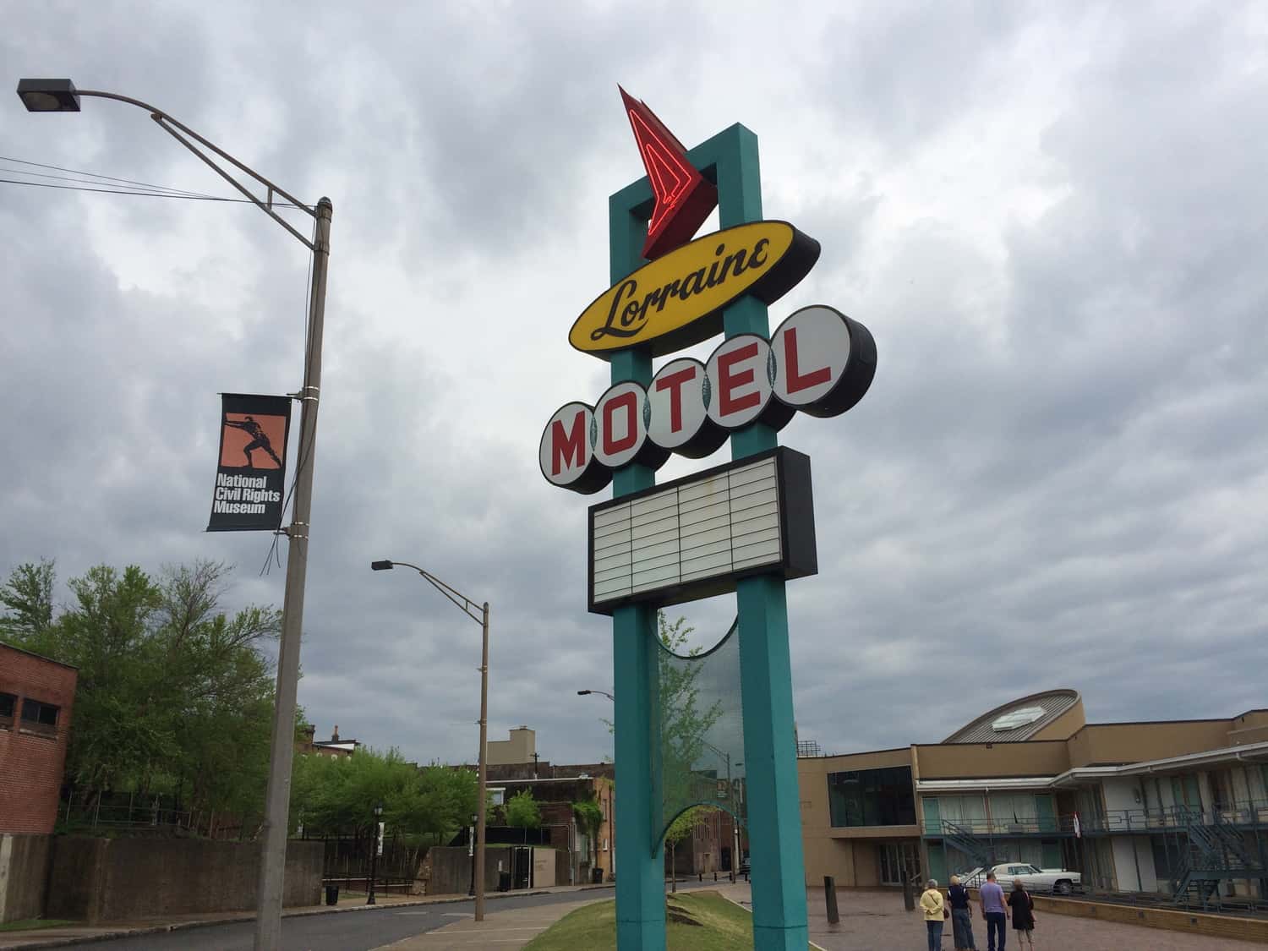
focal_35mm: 30
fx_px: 1099
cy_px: 476
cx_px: 634
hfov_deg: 60.0
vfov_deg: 46.8
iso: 32
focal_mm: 4.12
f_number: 2.2
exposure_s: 1/1053
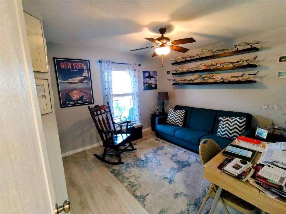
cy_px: 107
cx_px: 143
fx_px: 132
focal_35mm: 16
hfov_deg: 94.5
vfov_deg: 78.1
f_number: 2.2
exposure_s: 1/30
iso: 563
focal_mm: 1.66
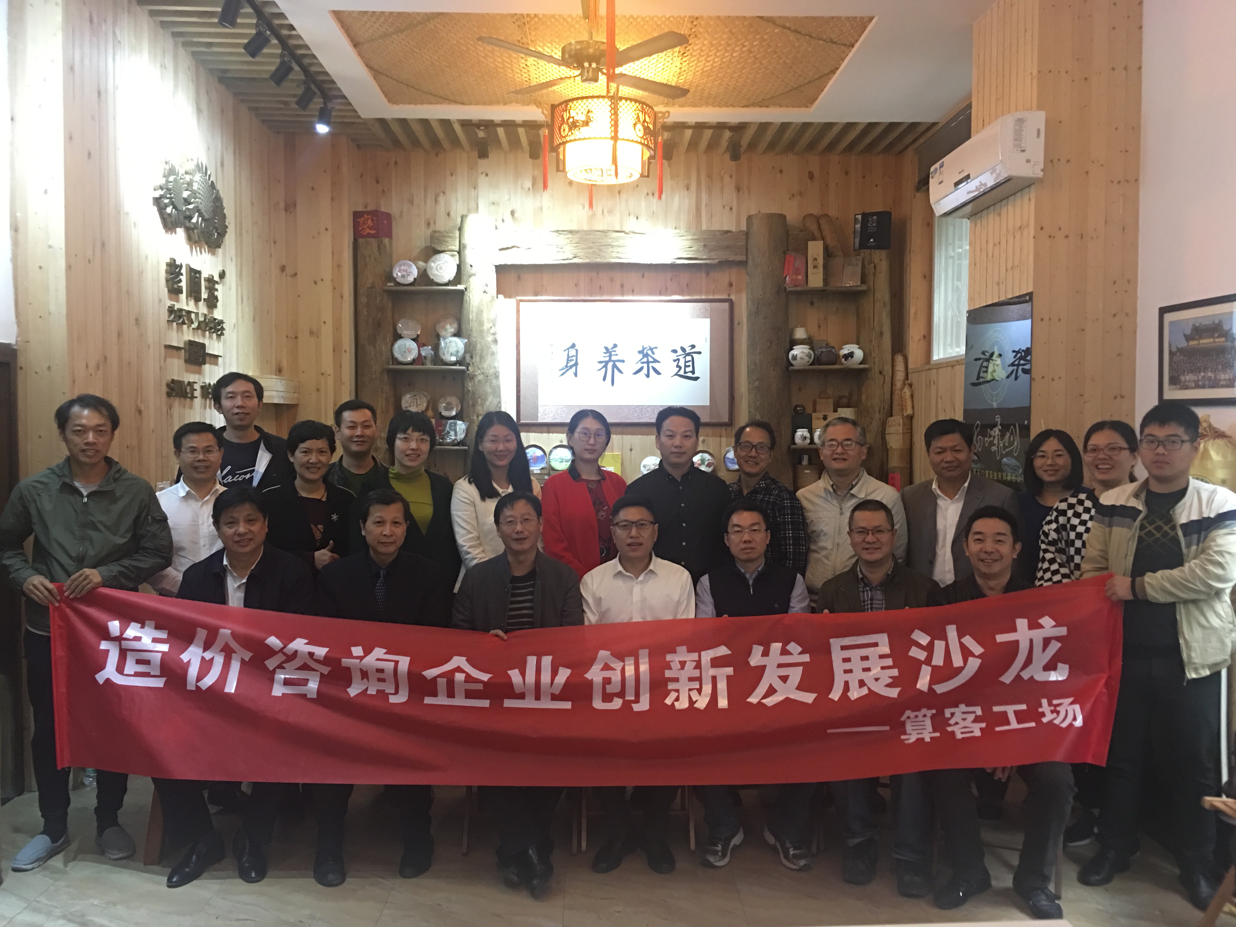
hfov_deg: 61.7
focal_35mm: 29
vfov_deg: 48.2
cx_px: 618
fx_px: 1035
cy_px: 464
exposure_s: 1/4
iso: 100
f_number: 2.2
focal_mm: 4.15
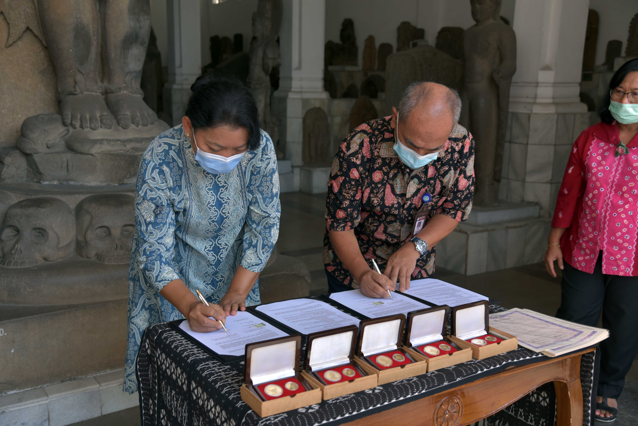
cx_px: 319
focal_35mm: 38
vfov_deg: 35.1
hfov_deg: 50.7
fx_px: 674
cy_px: 213
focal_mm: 38
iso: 200
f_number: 4.5
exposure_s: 1/400
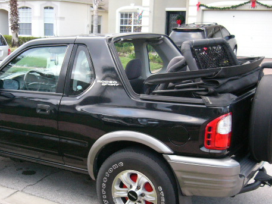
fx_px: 385
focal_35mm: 49
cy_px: 121
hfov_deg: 38.8
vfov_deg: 29.6
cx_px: 112
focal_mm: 5.8
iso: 200
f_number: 2.8
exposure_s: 1/40
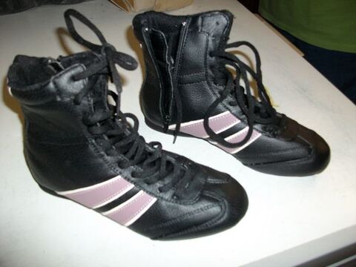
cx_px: 178
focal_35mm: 32
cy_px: 134
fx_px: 329
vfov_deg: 44.2
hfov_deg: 56.8
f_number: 2.9
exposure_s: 1/40
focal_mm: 5.7
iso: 125
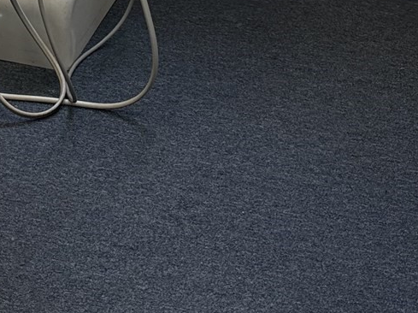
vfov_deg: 12.5
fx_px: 1315
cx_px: 114
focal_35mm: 109
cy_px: -232
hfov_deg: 18.0
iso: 125
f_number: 1.6
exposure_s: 1/149
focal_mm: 5.96
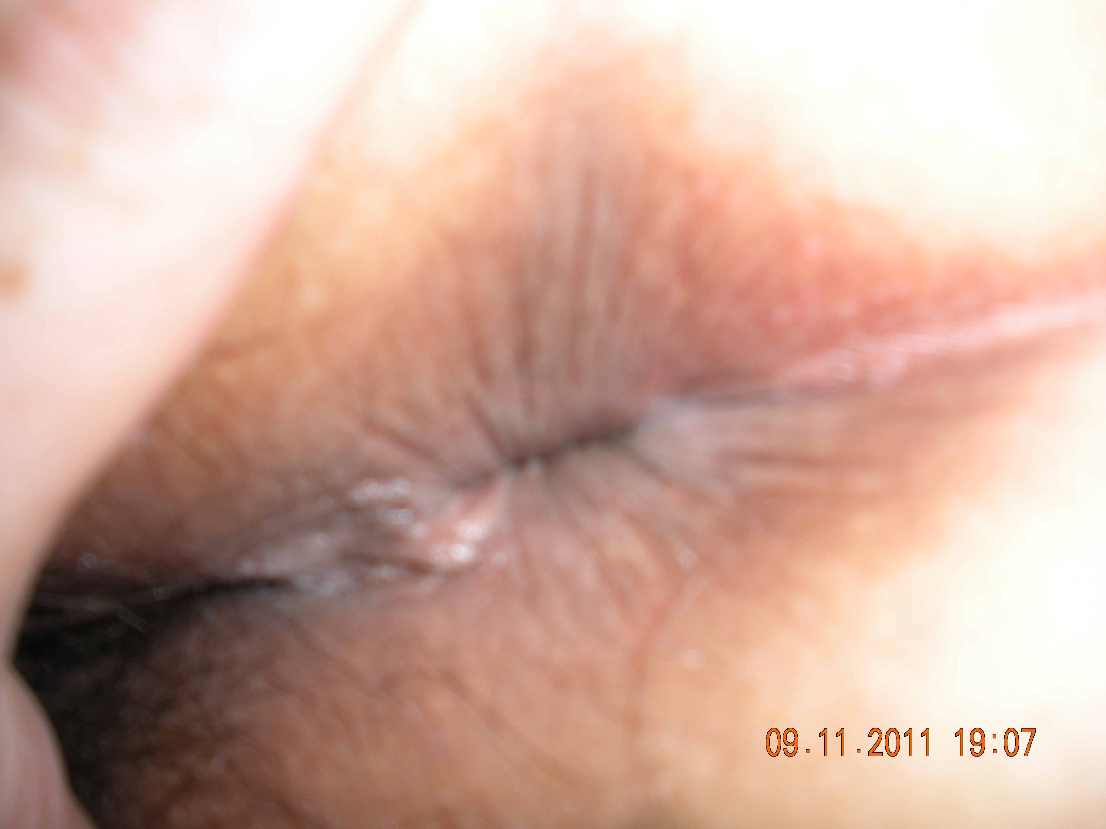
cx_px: 553
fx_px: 1150
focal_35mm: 36
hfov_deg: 51.4
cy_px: 414
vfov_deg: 39.7
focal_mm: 6.3
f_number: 3.5
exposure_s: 1/60
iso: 64
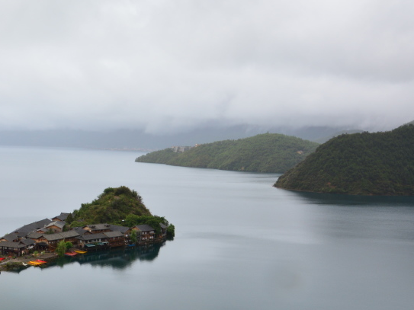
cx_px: 68
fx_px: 586
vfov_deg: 29.6
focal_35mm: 49
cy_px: 182
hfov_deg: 37.2
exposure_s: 1/60
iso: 200
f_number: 10
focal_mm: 18
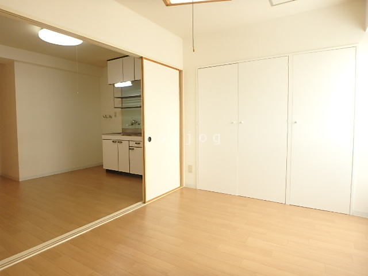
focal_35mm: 21
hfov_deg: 79.0
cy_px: 138
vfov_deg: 63.4
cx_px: 184
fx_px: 223
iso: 200
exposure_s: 1/50
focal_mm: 3.7
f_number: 3.5
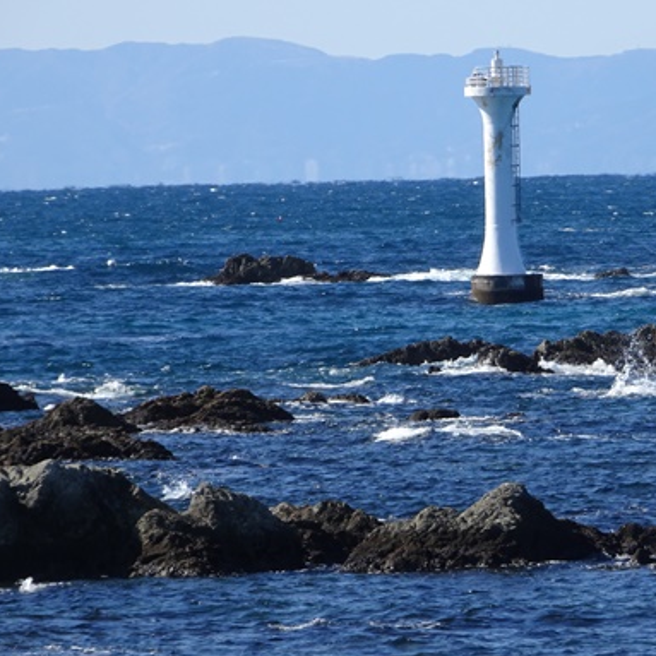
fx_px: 10956
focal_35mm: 511
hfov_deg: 3.4
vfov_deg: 3.4
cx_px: 529
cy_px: 283
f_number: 6.3
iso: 80
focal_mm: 54.04
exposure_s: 1/320
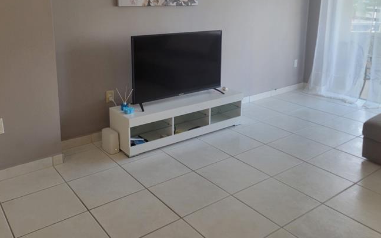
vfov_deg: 36.6
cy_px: 66
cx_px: 184
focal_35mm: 34
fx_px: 353
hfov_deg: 56.7
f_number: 1.8
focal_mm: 5.4
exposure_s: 1/120
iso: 200
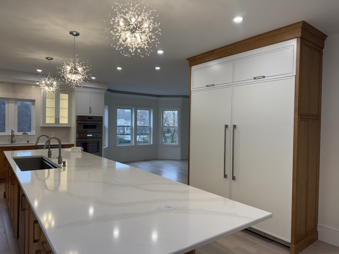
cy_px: 127
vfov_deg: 56.8
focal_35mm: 24
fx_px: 235
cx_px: 170
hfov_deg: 71.6
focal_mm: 6.76
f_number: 1.78
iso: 80
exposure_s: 1/164
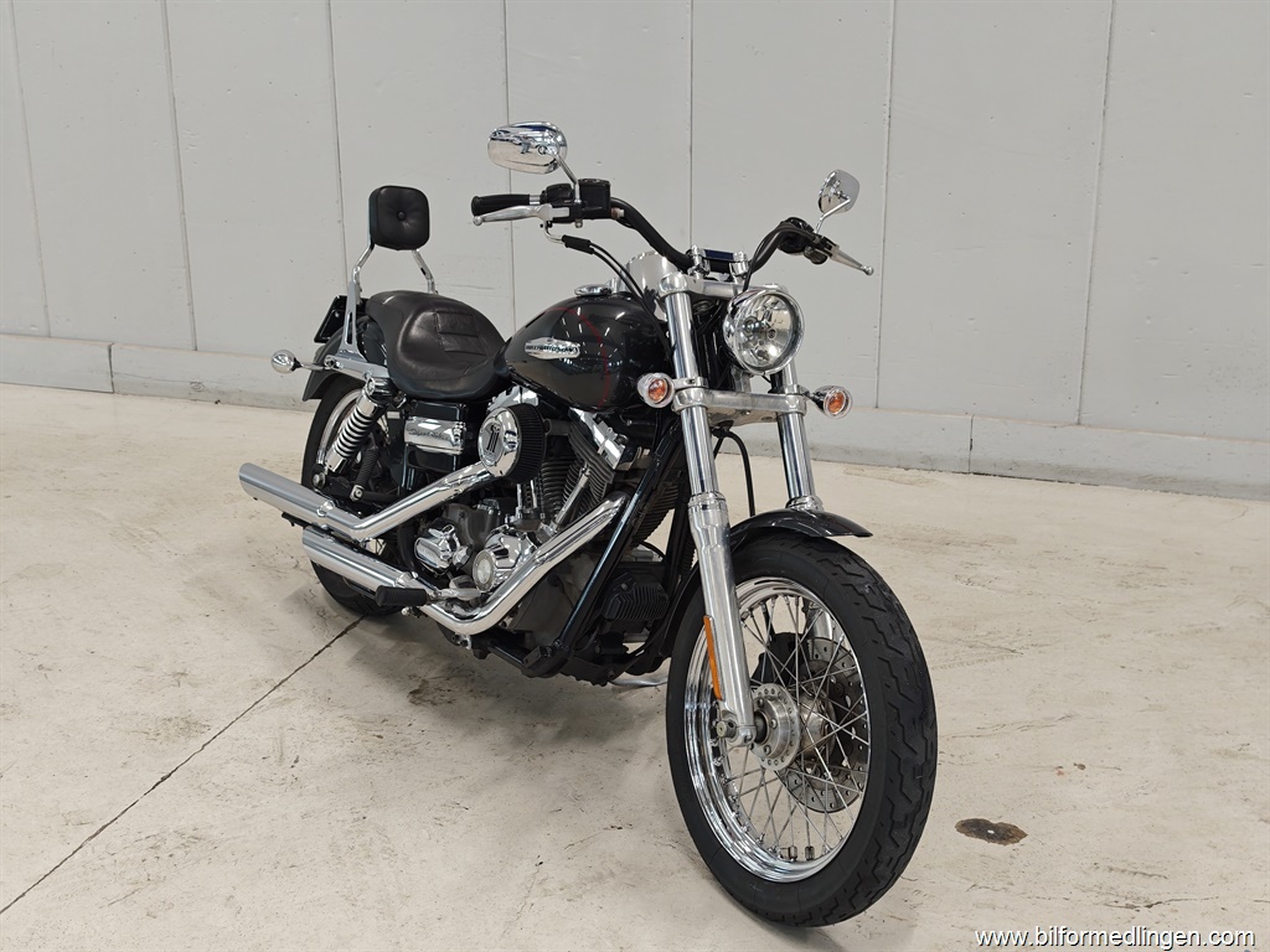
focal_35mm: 46
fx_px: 1688
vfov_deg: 31.5
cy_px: 476
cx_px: 635
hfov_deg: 41.2
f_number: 2
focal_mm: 8.72
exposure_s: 1/100
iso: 268
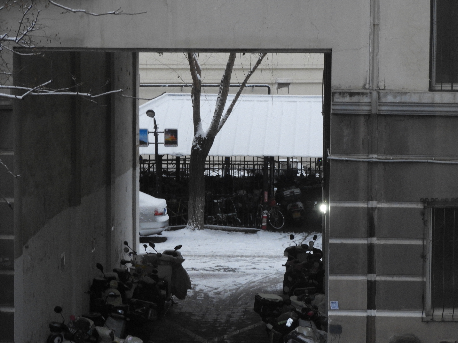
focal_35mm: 115
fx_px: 1522
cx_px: 229
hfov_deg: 17.1
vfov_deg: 12.9
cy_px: 172
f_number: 5
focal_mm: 20.6
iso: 500
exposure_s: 1/15
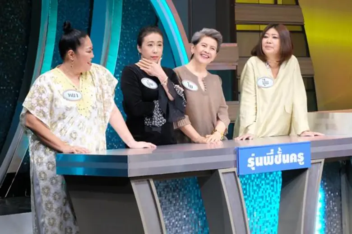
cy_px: 117
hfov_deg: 18.3
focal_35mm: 112
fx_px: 1093
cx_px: 176
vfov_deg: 12.2
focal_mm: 74.4
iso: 12800
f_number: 11
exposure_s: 1/250
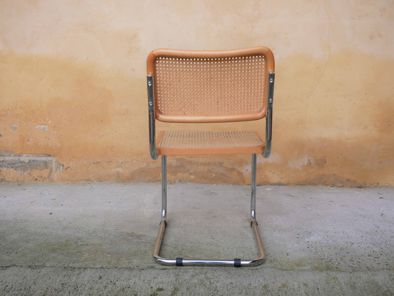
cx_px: 197
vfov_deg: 36.0
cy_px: 148
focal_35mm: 40
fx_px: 455
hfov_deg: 46.8
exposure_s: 1/250
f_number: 2.8
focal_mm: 20
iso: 200
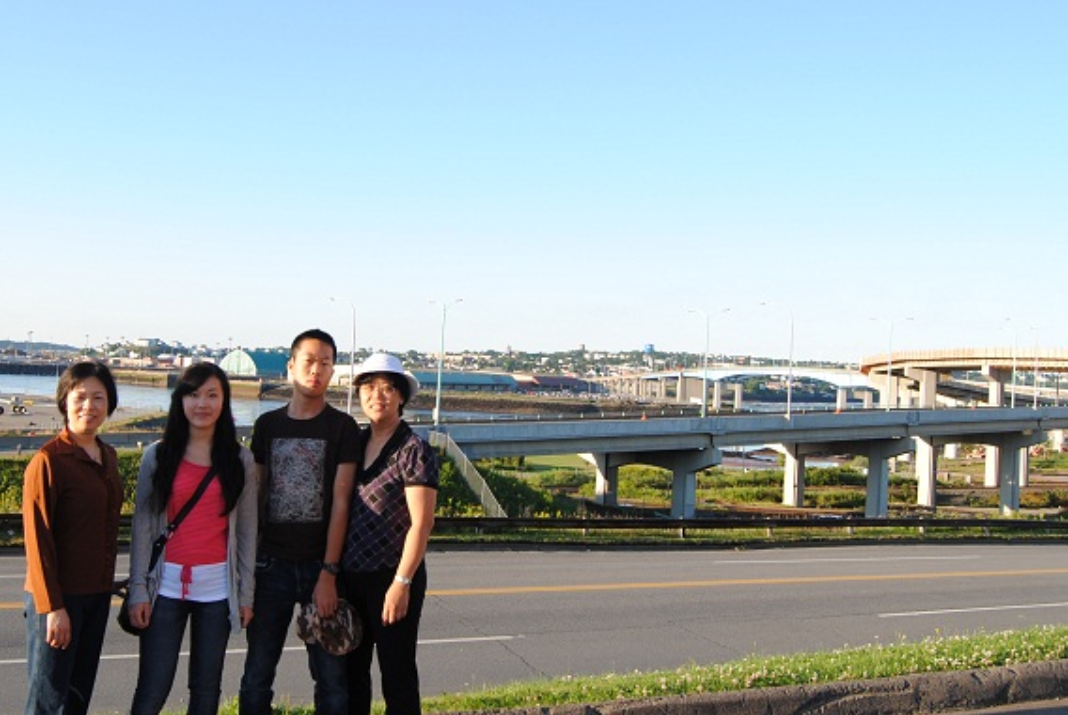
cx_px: 455
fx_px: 1128
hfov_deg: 50.5
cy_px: 326
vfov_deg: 35.1
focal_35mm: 38
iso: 100
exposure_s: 1/160
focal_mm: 18
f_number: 6.3
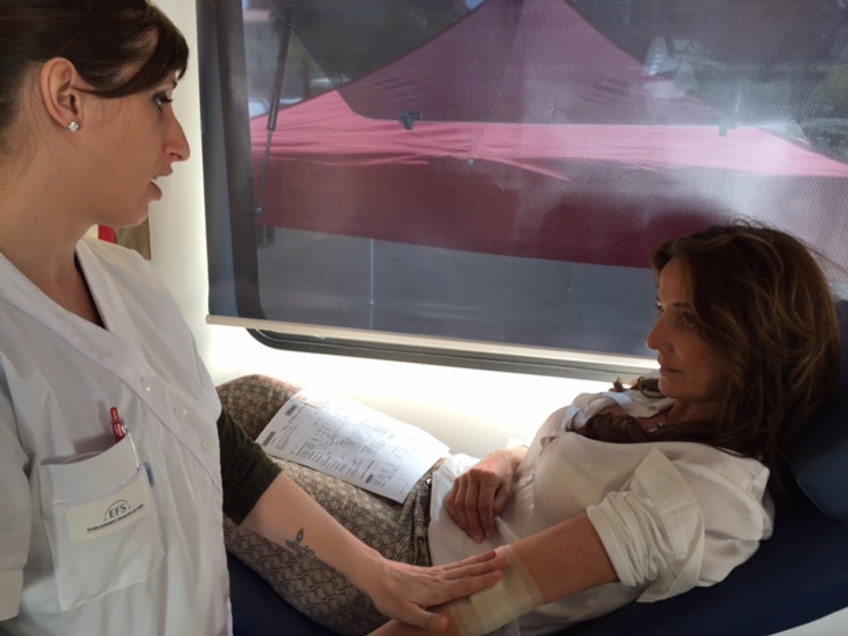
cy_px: 318
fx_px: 710
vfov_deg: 48.2
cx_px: 424
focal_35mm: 29
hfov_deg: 61.7
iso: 32
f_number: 2.2
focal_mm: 4.15
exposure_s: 1/100
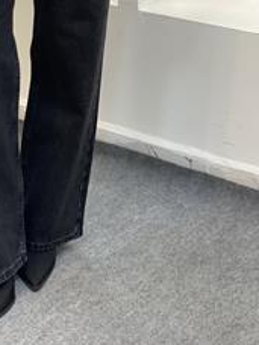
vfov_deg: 20.5
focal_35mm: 94
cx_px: 33
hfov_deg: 15.6
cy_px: 46
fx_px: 938
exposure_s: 1/100
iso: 125
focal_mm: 6
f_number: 2
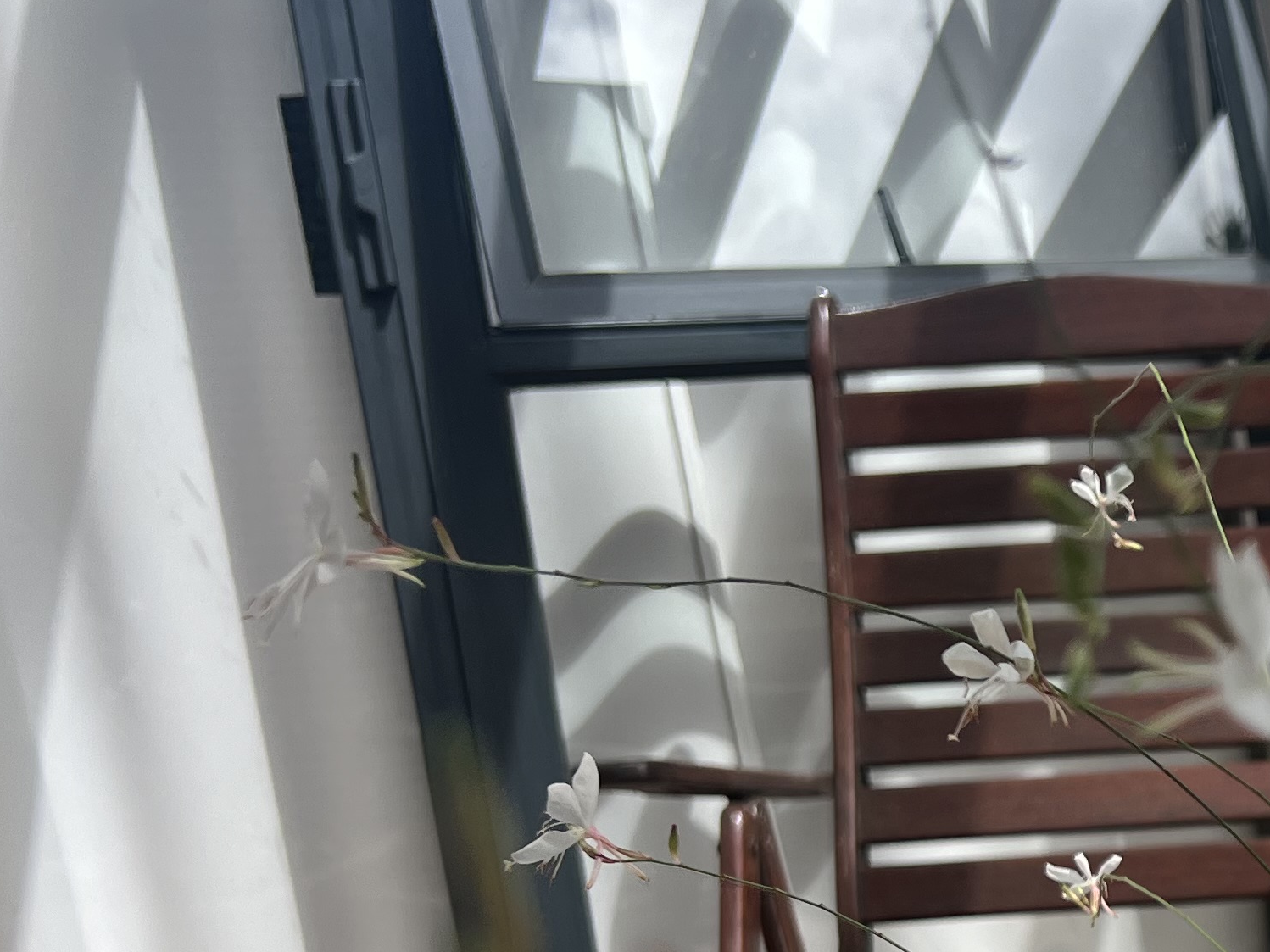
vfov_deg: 20.2
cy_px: 993
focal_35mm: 70
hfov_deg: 24.8
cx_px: 1563
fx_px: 2568
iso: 50
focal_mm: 5.7
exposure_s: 1/2353
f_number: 1.5
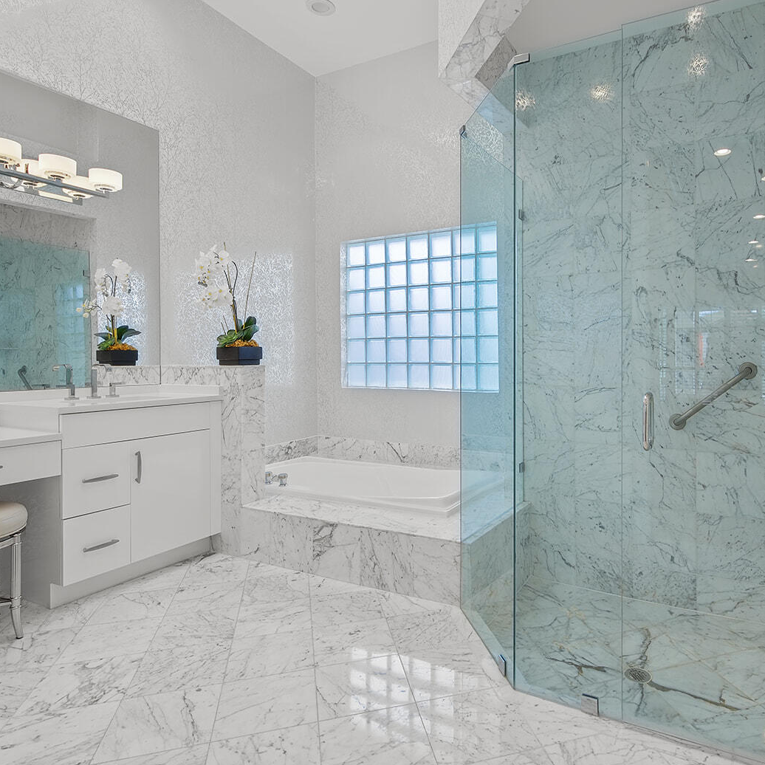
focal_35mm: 21
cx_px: 463
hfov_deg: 71.3
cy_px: 388
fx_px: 525
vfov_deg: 72.1
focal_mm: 16
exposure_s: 1/6
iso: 100
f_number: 9
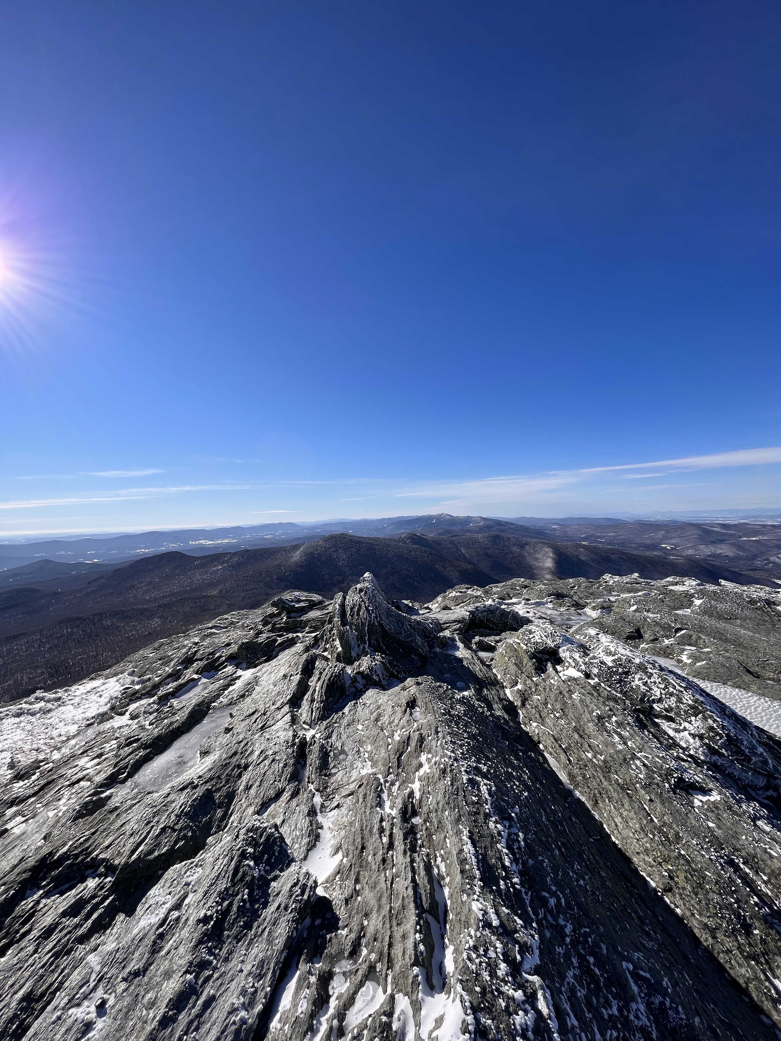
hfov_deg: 89.9
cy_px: 520
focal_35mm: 13
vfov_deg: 106.2
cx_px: 390
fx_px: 391
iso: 32
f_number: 1.8
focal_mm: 1.57
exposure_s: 1/2950
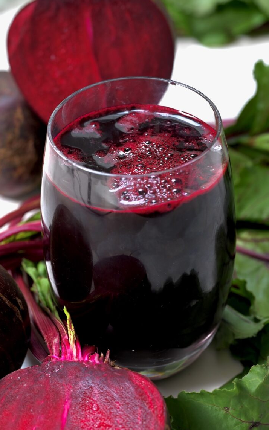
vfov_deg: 19.3
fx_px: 1266
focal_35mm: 108
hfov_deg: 12.1
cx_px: 125
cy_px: 214
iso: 200
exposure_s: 1/25
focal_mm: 105
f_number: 7.1
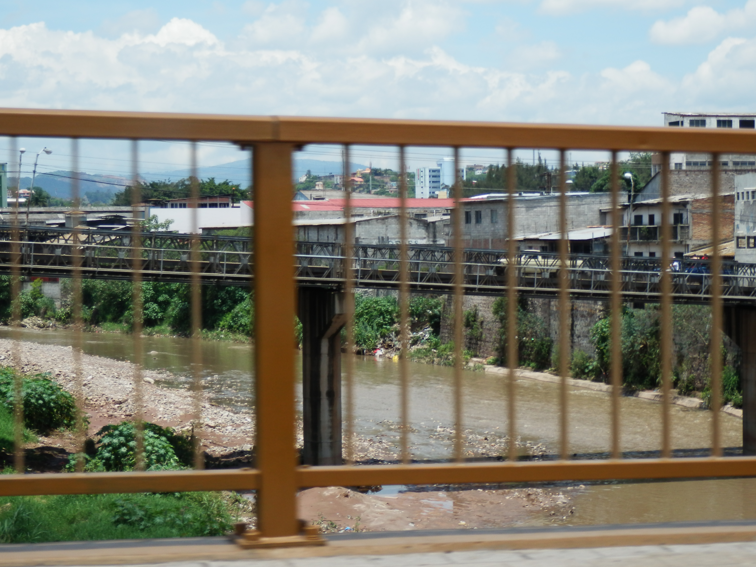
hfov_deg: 24.4
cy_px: 284
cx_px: 378
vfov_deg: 18.4
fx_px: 1747
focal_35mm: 80
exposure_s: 1/400
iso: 80
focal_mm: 14.4
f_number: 4.6
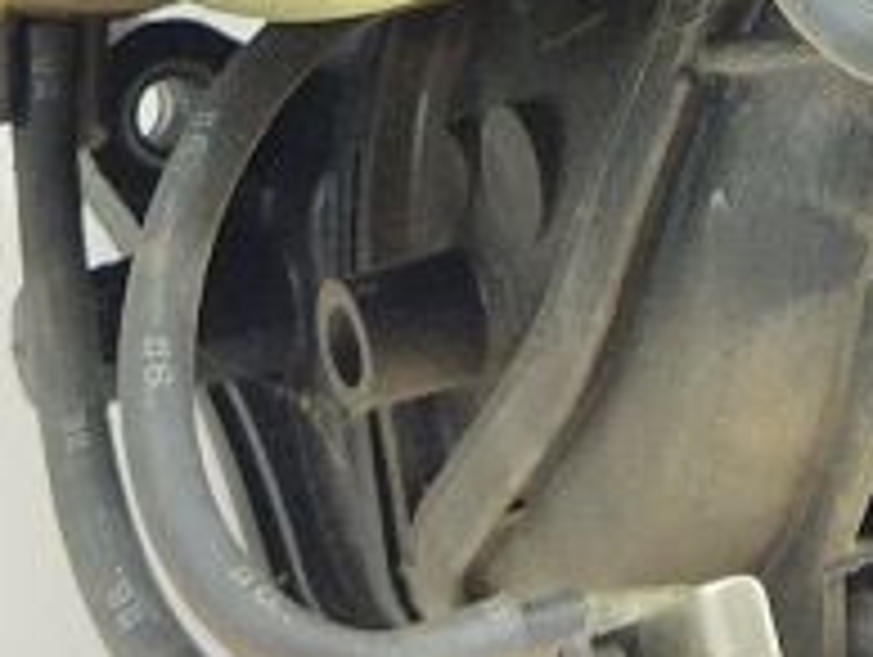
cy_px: -360
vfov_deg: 8.7
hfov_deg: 11.7
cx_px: 860
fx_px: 4217
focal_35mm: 167
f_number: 1.79
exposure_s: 1/100
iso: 172
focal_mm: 4.71
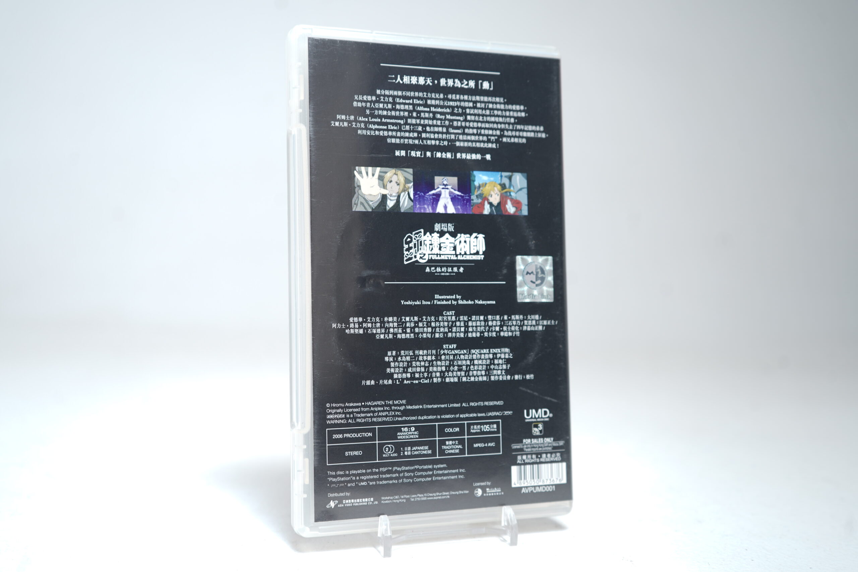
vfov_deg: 35.1
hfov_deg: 50.7
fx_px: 906
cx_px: 429
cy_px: 286
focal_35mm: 38
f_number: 5
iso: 64
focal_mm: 38
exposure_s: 1/2.5
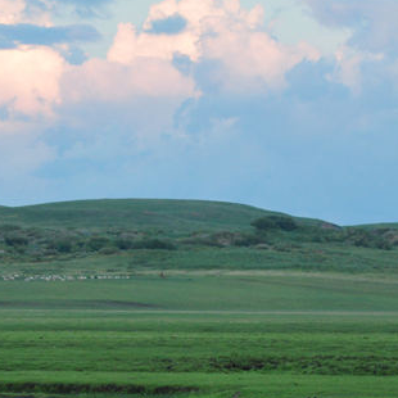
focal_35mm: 340
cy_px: 313
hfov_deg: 5.2
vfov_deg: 5.1
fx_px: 4423
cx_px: 140
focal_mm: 92
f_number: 5.6
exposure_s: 1/125
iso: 500
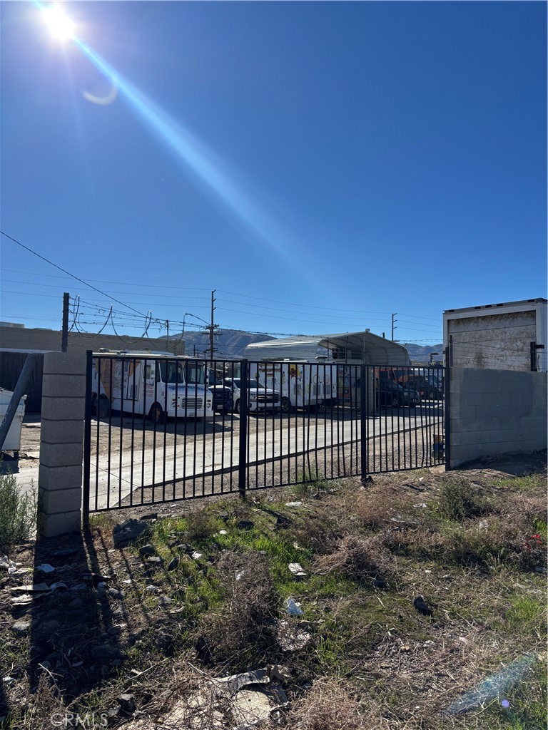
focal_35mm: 26
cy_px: 365
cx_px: 274
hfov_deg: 53.1
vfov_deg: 67.3
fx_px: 549
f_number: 1.6
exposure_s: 1/5618
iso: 50
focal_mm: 5.96
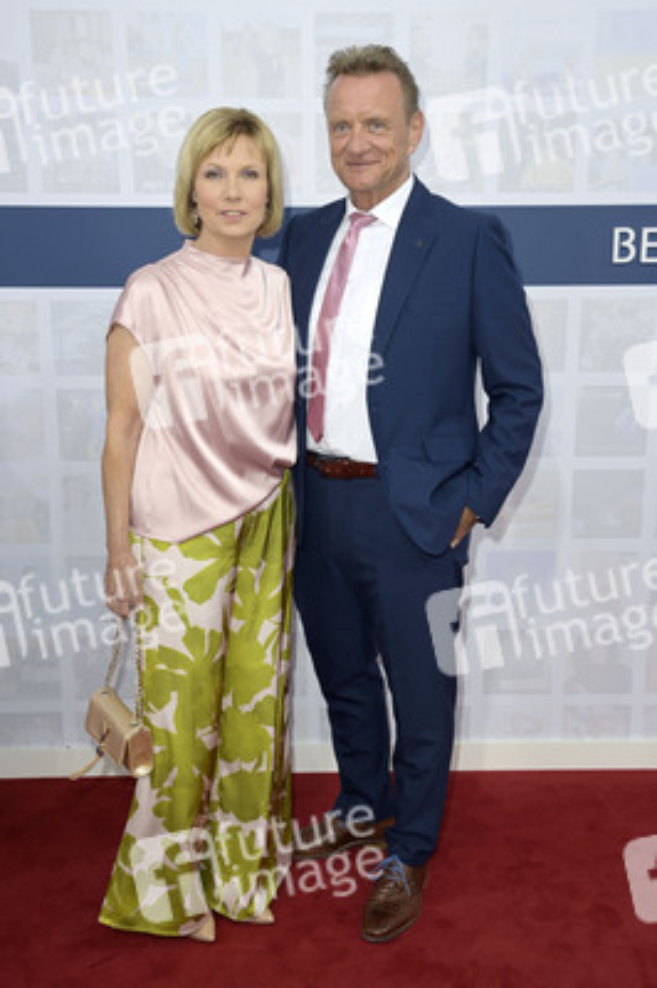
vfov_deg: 50.7
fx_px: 1042
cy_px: 494
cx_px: 328
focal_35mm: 38
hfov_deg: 35.0
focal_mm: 38
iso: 640
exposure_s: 1/200
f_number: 7.1
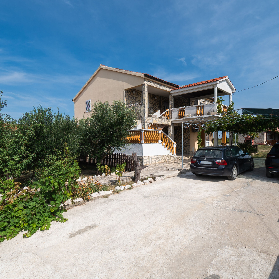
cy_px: 139
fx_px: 182
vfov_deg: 74.8
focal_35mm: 20
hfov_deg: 74.8
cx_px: 146
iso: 160
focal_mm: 10
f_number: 8
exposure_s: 1/640
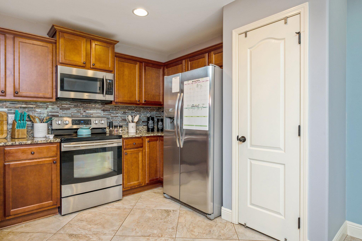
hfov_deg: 84.0
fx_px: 201
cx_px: 181
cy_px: 120
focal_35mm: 20
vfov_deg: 61.8
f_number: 9
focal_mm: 20
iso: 320
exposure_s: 1/30
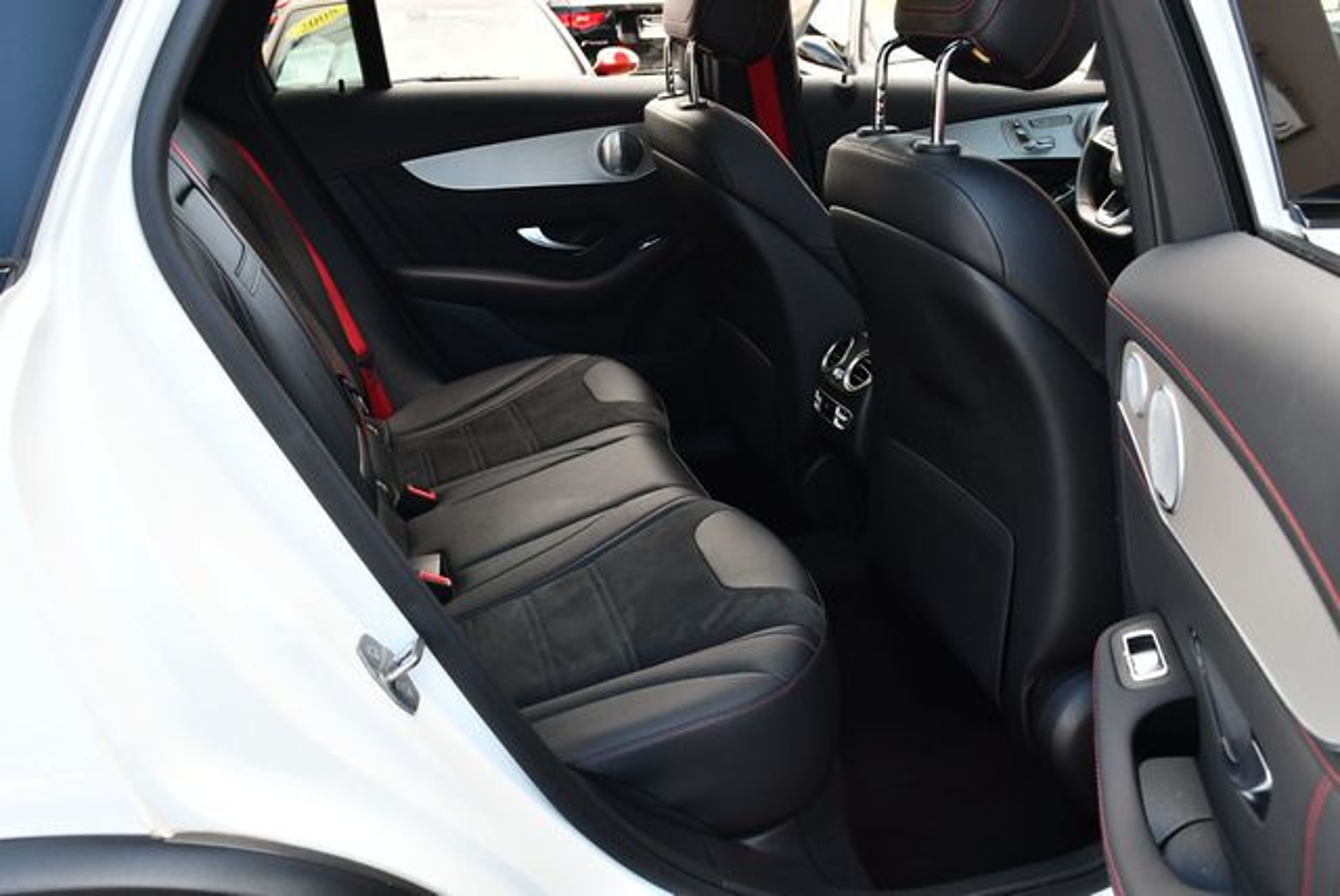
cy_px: 448
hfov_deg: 53.1
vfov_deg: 36.9
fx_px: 1341
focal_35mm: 36
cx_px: 670
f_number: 5
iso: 400
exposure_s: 1/250
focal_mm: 18
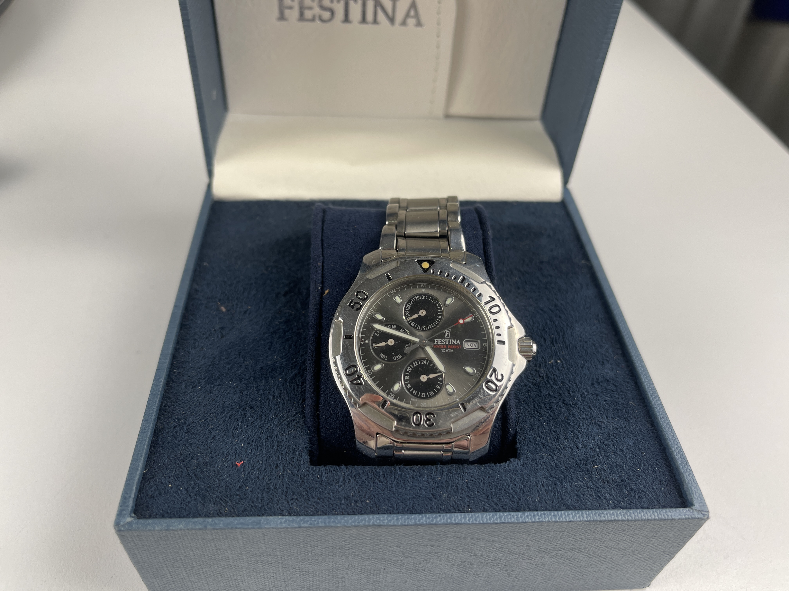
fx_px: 570
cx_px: 394
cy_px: 296
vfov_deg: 54.9
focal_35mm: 25
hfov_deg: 69.4
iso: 32
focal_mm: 5.1
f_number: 1.6
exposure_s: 1/115
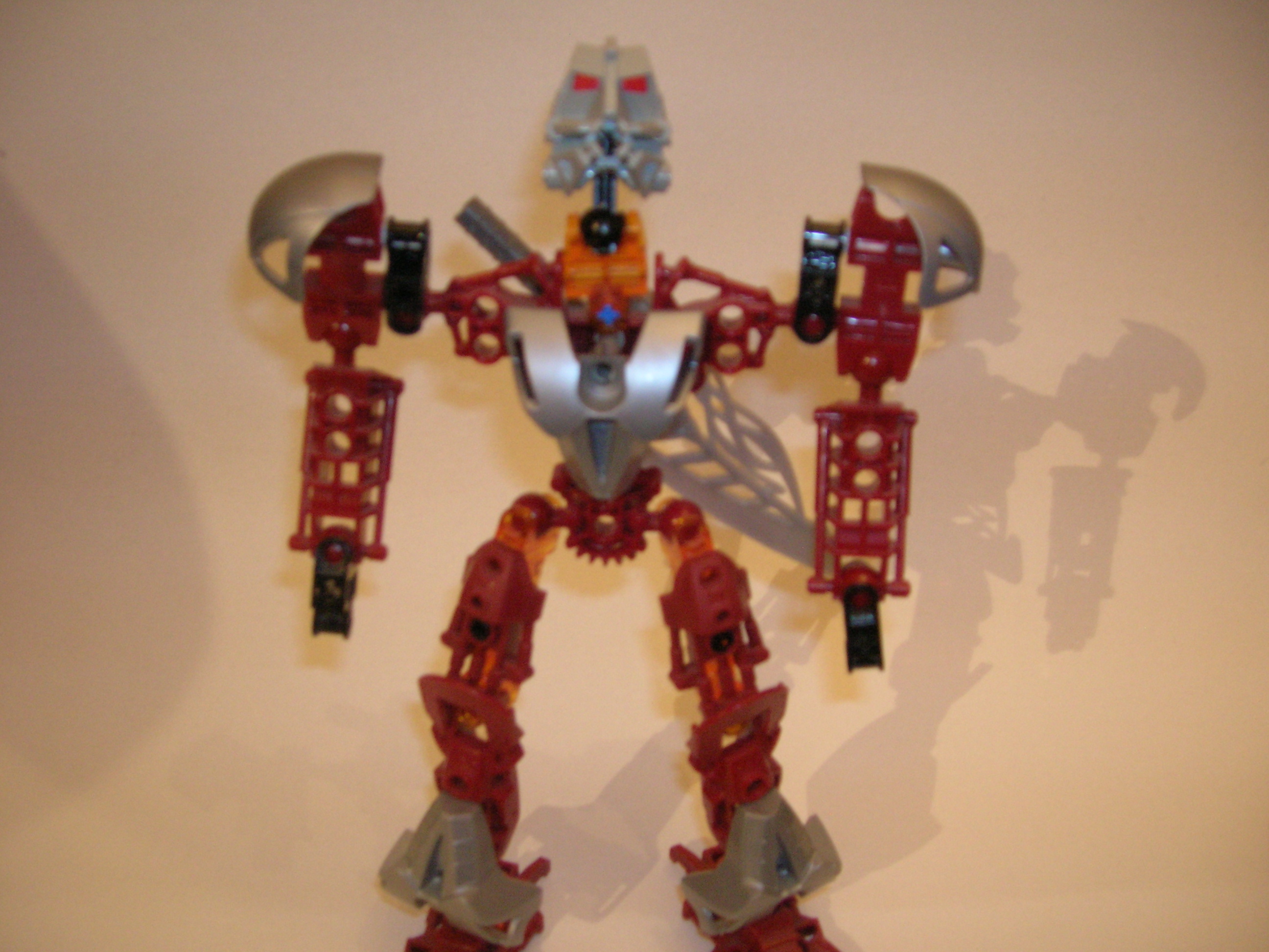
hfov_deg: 54.0
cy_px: 476
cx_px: 634
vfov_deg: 41.8
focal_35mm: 34
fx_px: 1246
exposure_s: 1/4.7
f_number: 2.9
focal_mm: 5.7
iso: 200
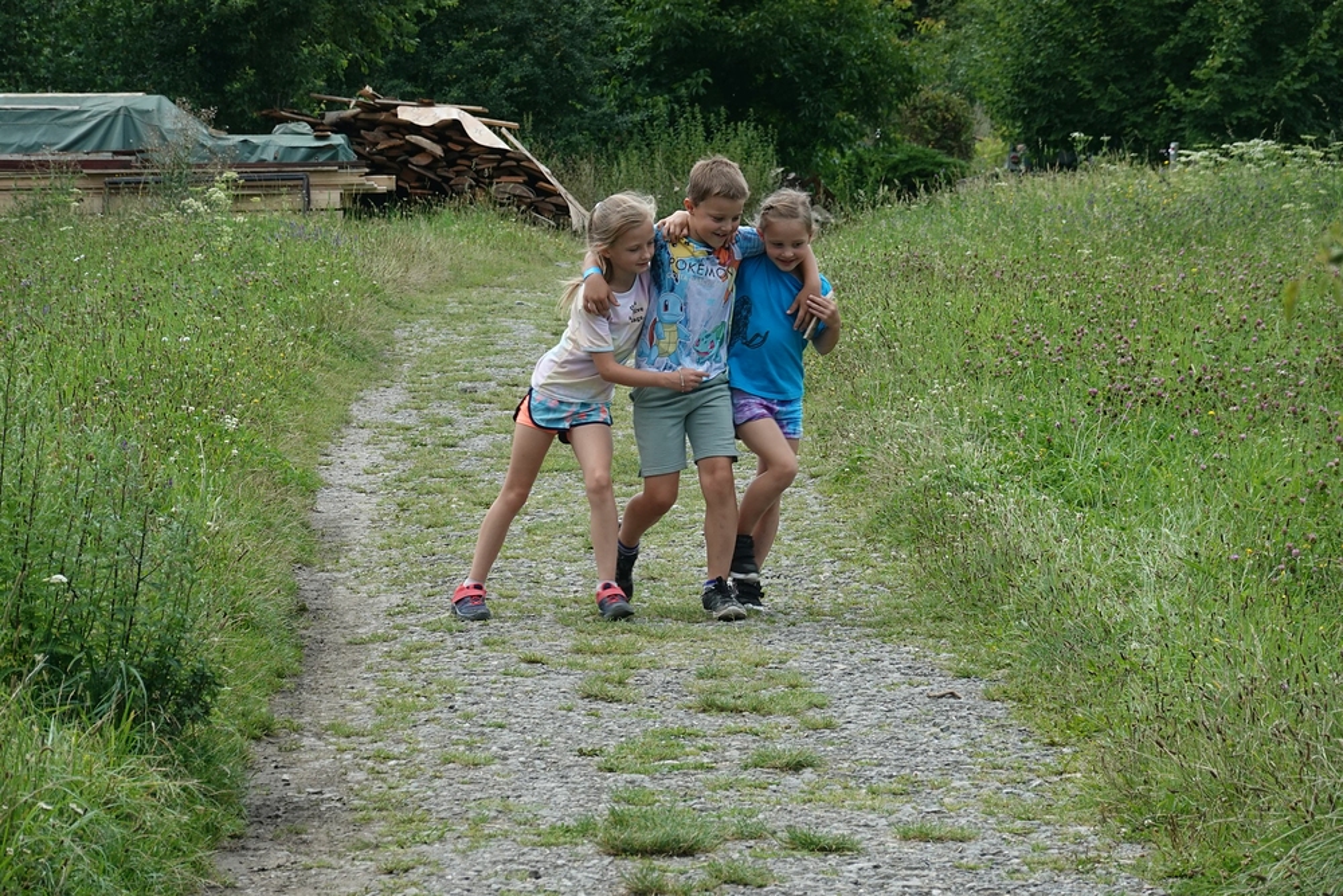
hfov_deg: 11.5
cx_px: 672
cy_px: 448
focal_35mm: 179
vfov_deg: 7.7
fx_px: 6678
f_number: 7.1
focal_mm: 64.75
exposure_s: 1/200
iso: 125
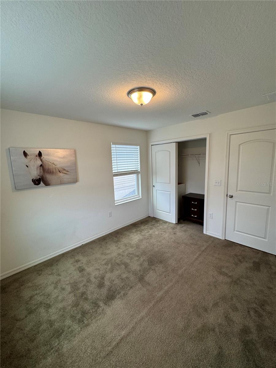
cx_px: 138
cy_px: 184
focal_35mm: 14
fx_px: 149
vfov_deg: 102.1
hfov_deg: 85.7
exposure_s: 1/120
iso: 125
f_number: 2.2
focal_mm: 2.22
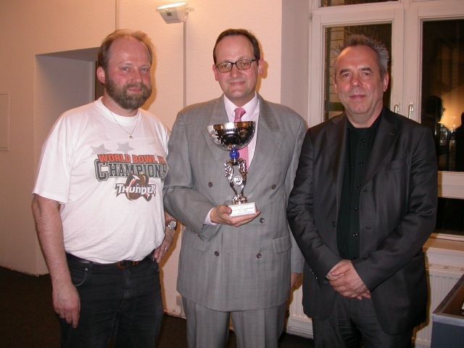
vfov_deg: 37.7
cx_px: 232
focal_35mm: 38
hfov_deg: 49.0
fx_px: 509
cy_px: 174
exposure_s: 1/60
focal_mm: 7.85
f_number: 2.6
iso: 200
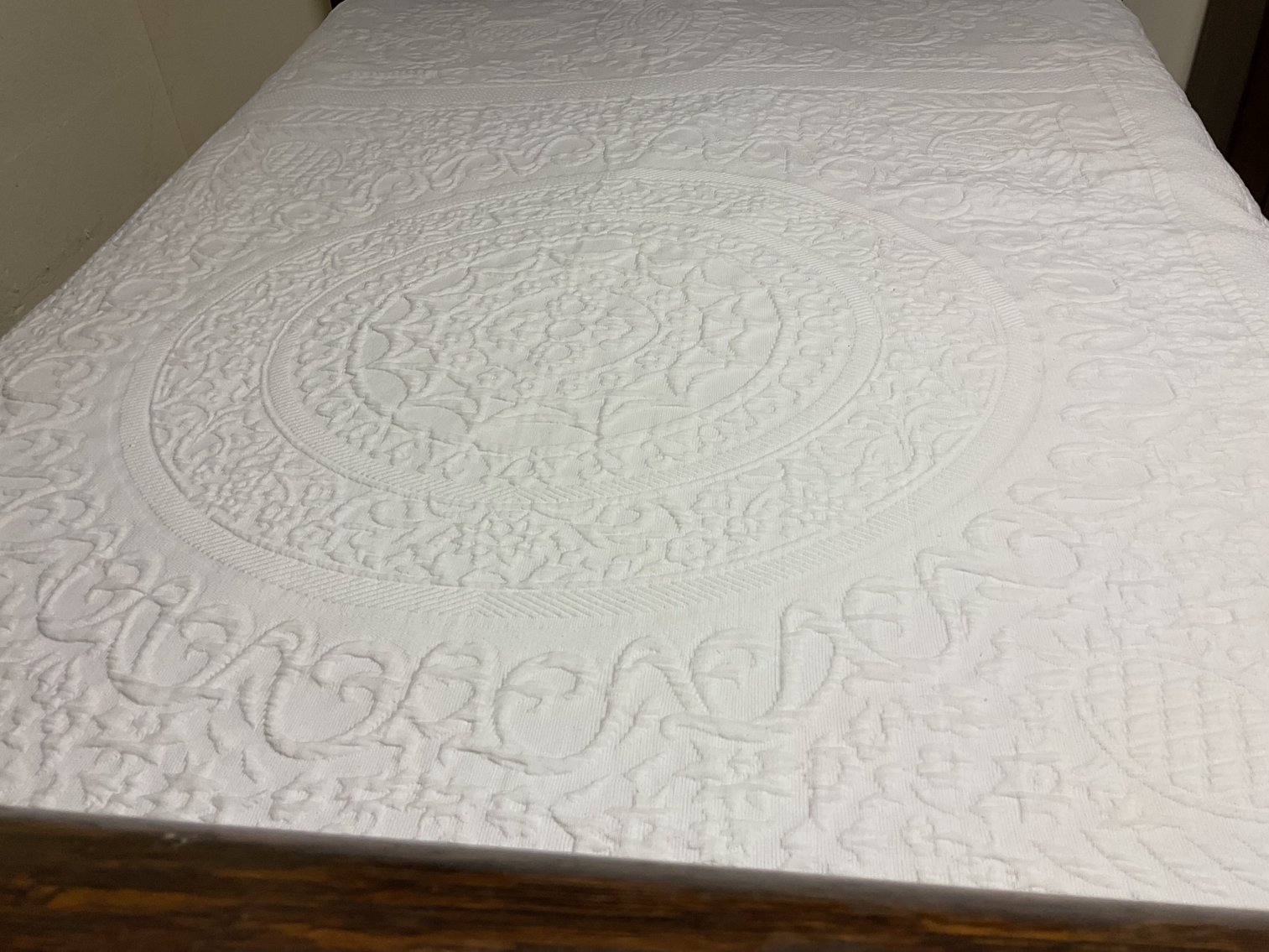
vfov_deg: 48.2
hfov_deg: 61.7
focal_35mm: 29
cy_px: 476
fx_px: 1063
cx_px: 634
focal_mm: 3
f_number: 1.8
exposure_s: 1/60
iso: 32
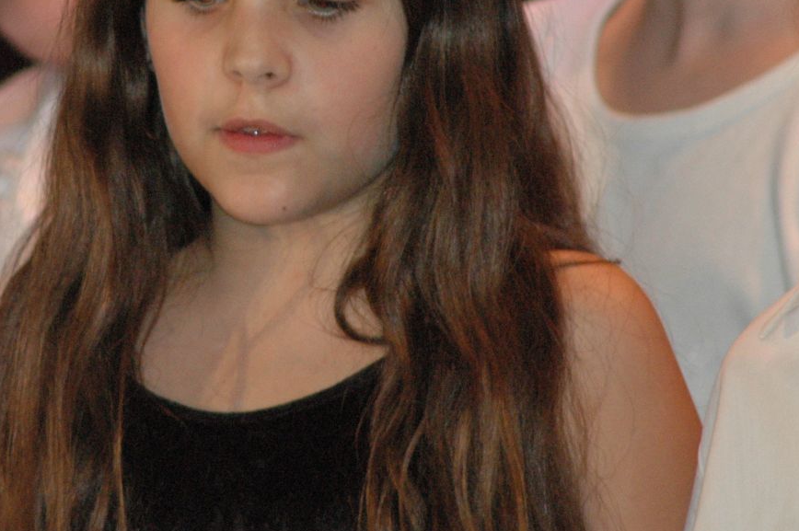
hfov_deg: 2.6
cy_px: 99
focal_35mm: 780
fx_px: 17295
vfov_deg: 1.8
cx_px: 219
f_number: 5.6
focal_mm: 300
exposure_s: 1/60
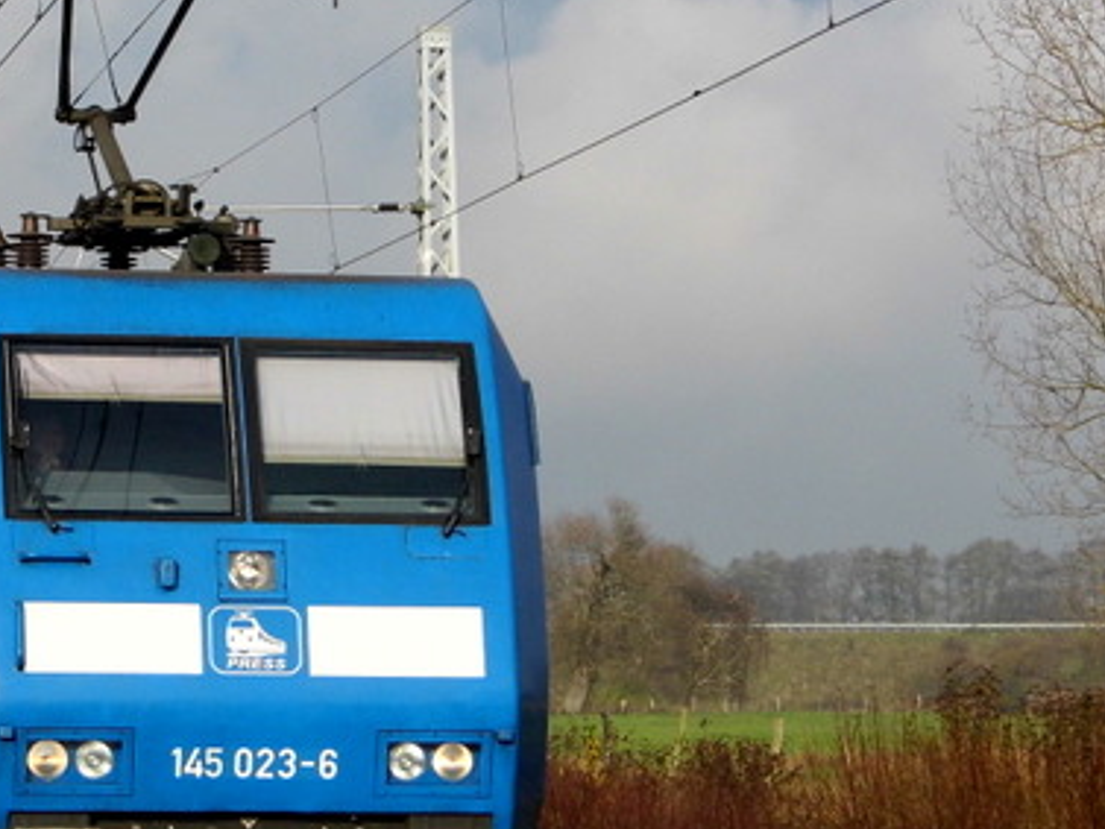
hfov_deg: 11.5
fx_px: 5492
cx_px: 240
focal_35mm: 172
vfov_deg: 8.6
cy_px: 583
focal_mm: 14.6
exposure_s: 1/824
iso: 100
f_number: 4.2
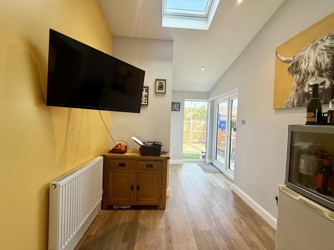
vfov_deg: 85.7
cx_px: 167
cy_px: 125
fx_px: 135
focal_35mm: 14
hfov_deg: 102.1
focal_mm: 2.22
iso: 64
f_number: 2.2
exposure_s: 1/122
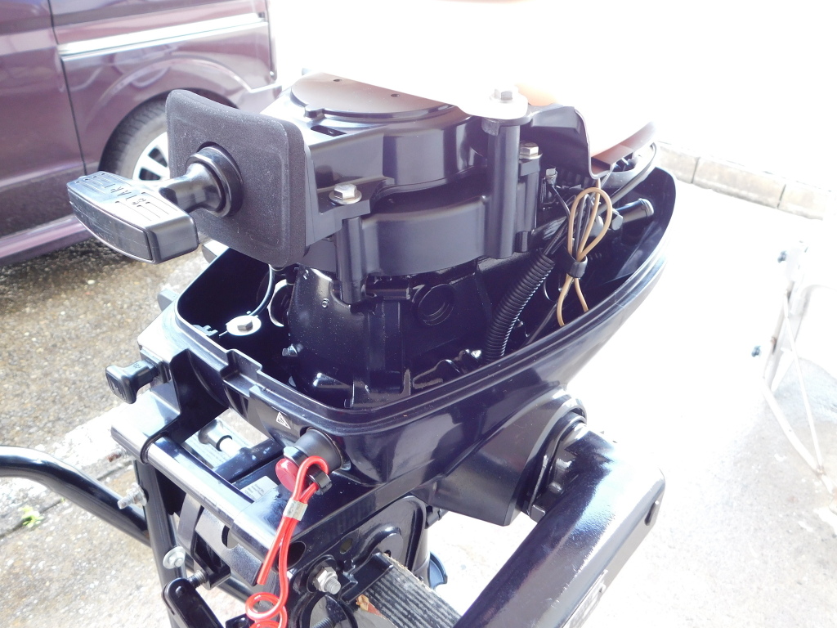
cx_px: 418
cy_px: 314
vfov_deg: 46.8
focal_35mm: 30
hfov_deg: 60.0
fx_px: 725
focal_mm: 5.3
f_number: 3.2
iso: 180
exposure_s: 1/30
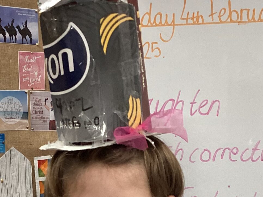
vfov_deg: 16.9
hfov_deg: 23.7
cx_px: 87
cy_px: 258
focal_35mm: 82
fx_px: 623
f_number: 2.4
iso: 160
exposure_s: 1/60
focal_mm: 3.3
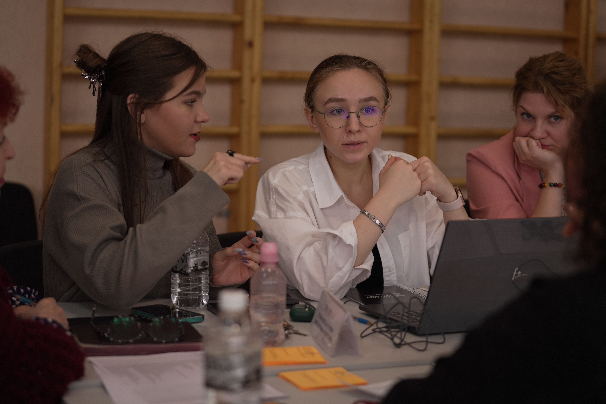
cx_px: 303
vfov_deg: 19.5
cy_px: 202
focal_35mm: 70
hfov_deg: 28.8
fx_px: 1178
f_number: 2.8
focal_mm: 70
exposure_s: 1/500
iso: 640
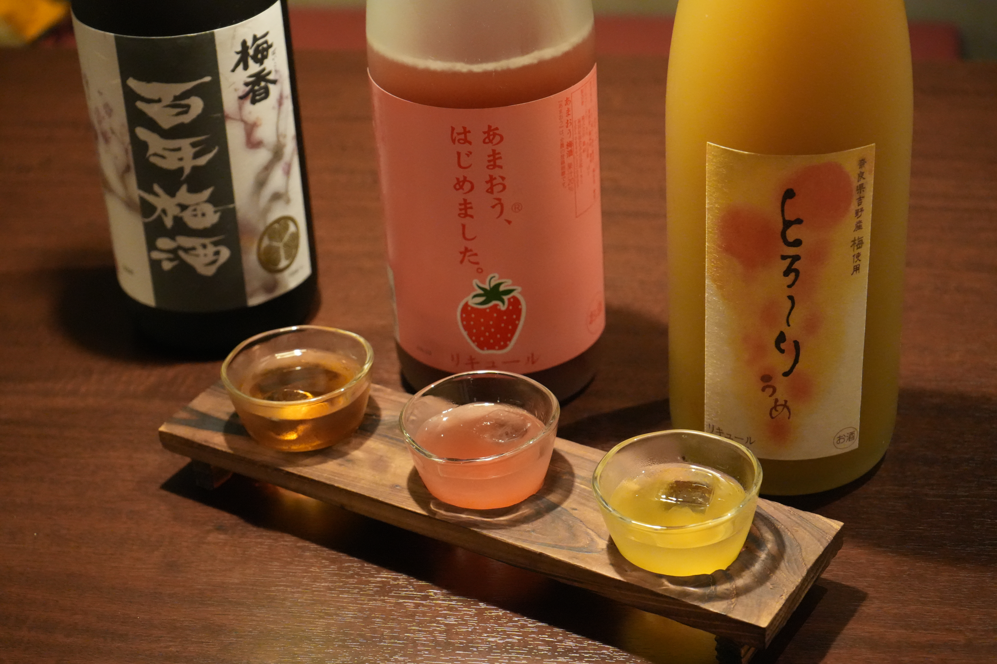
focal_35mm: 70
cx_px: 498
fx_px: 1938
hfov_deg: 28.8
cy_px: 332
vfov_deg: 19.5
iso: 12800
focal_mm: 70
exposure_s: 1/60
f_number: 5.6
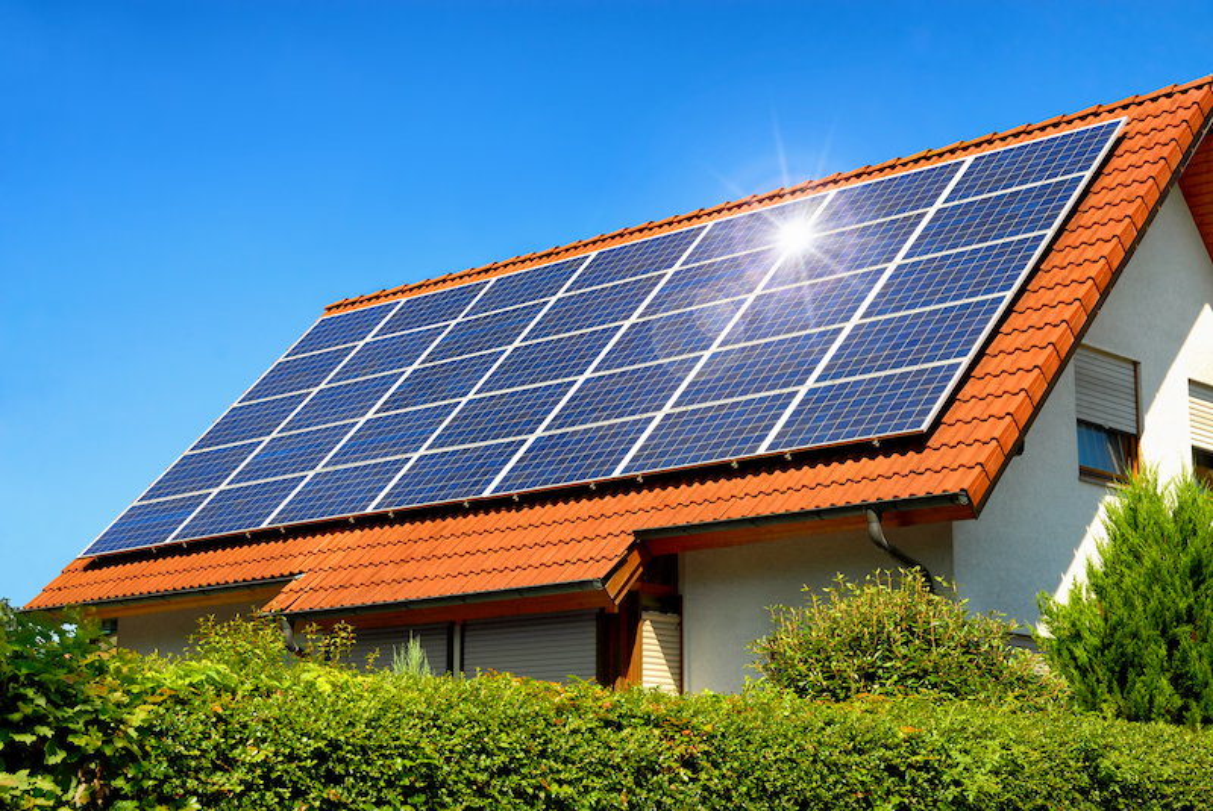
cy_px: 406
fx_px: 1922
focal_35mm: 57
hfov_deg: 35.0
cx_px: 606
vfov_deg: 23.8
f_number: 8
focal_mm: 38
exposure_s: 1/320
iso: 200
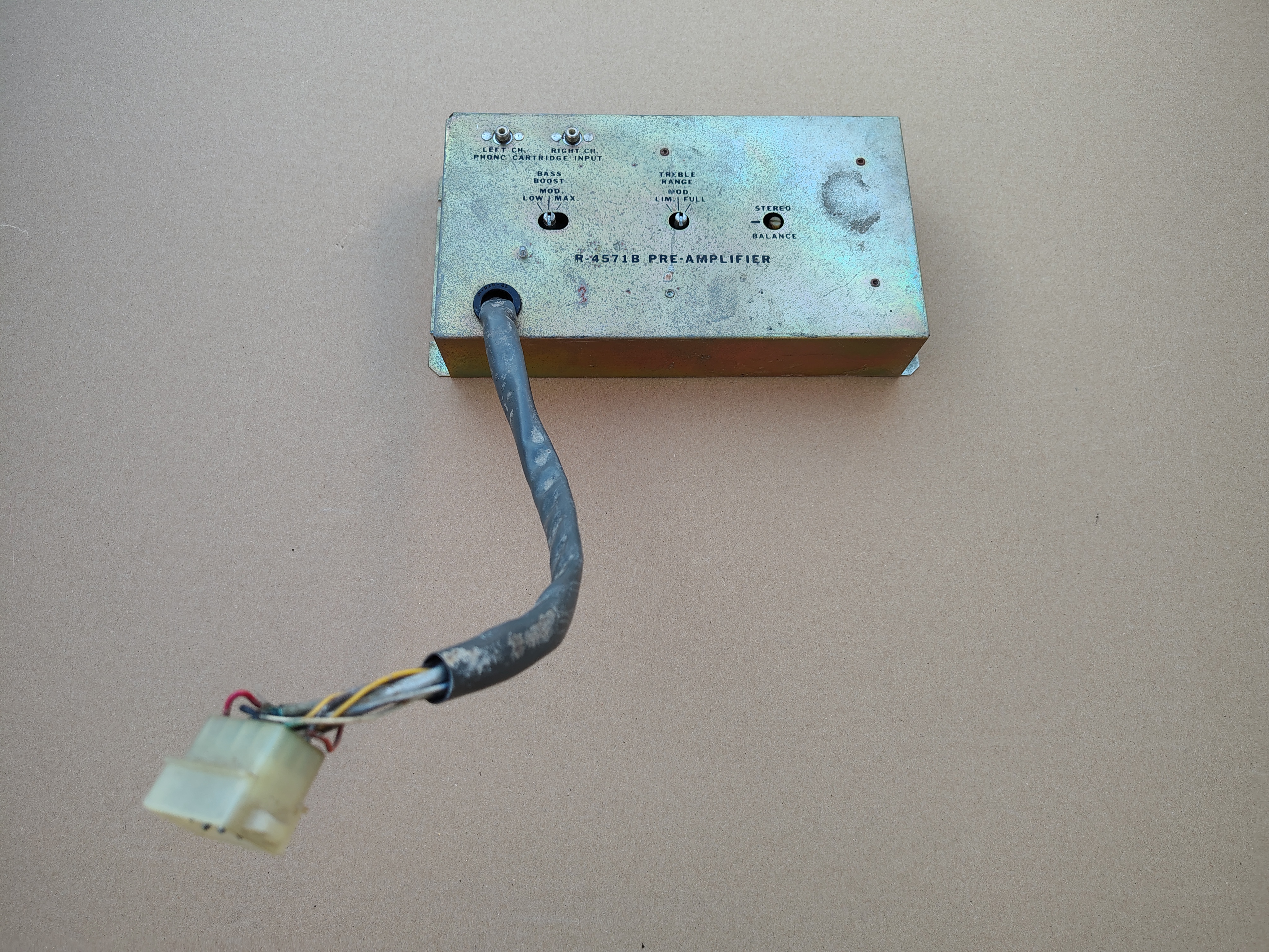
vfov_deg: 56.8
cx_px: 634
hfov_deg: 71.6
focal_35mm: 24
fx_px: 880
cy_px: 476
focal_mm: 5.56
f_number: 1.8
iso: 129
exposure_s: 1/100
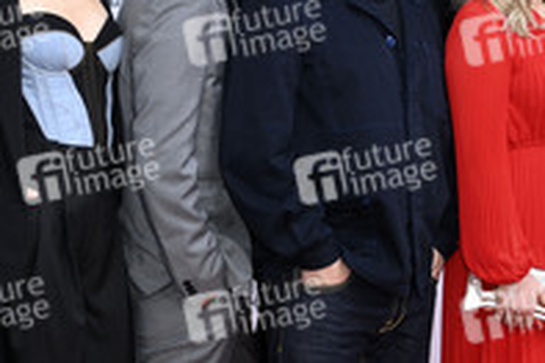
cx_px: 292
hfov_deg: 16.0
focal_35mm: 128
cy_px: 103
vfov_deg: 10.7
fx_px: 1936
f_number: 4.5
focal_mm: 56
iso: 640
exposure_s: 1/250
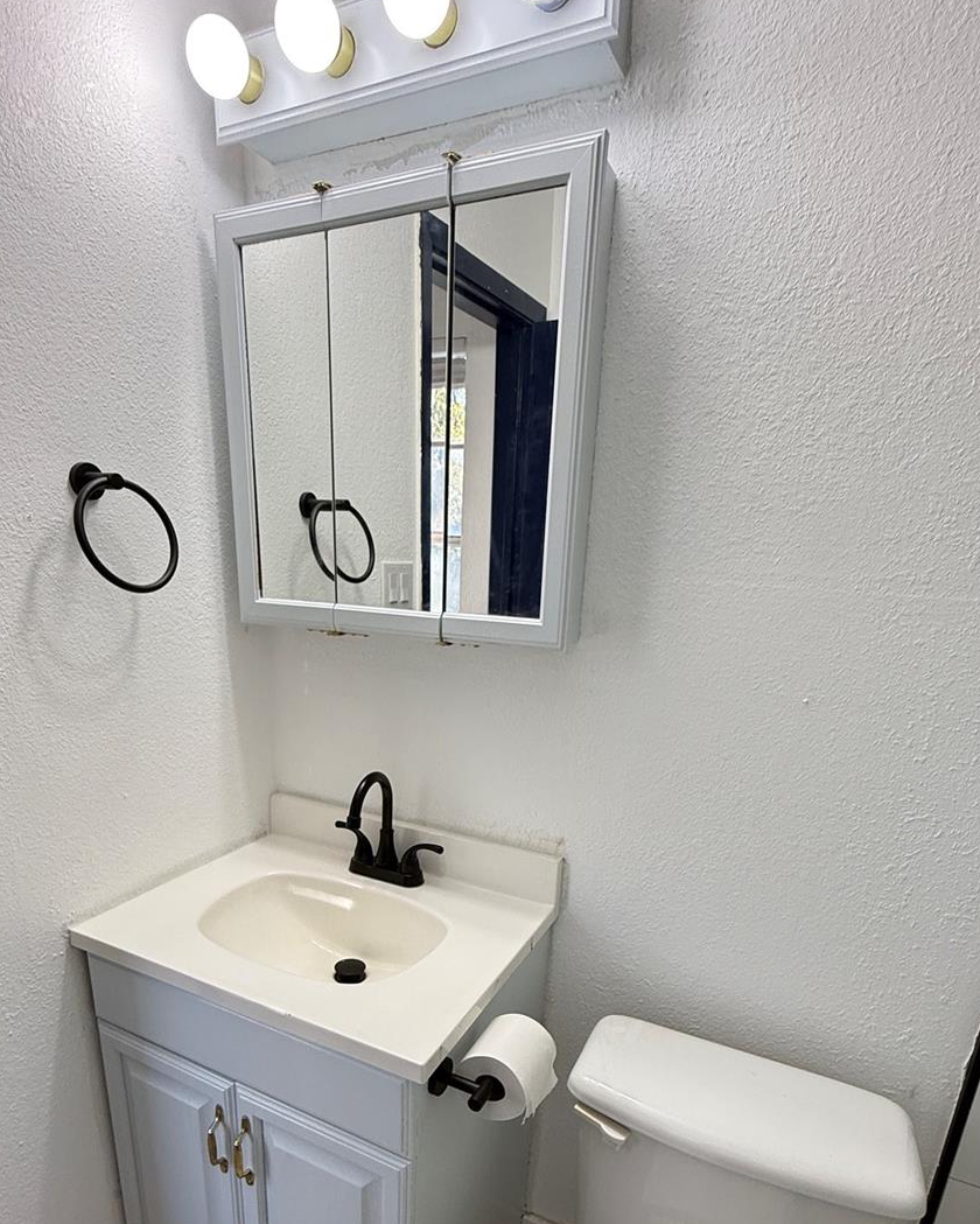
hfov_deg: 68.1
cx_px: 474
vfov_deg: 78.4
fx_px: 725
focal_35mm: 20
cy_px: 790
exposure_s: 1/99
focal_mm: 2.22
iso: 125
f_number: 2.2
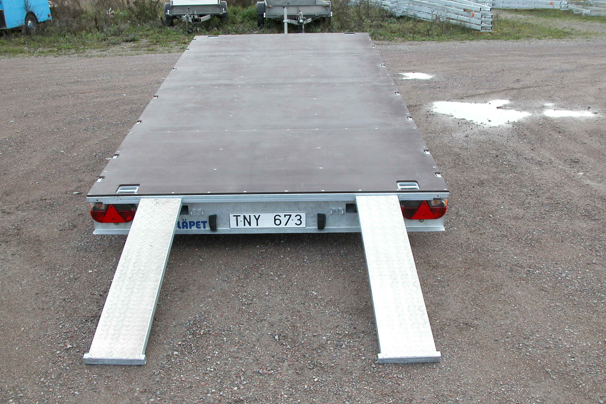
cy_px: 226
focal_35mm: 38
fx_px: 640
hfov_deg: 50.7
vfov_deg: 35.0
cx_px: 286
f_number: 4.5
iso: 100
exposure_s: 1/108
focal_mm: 8.9
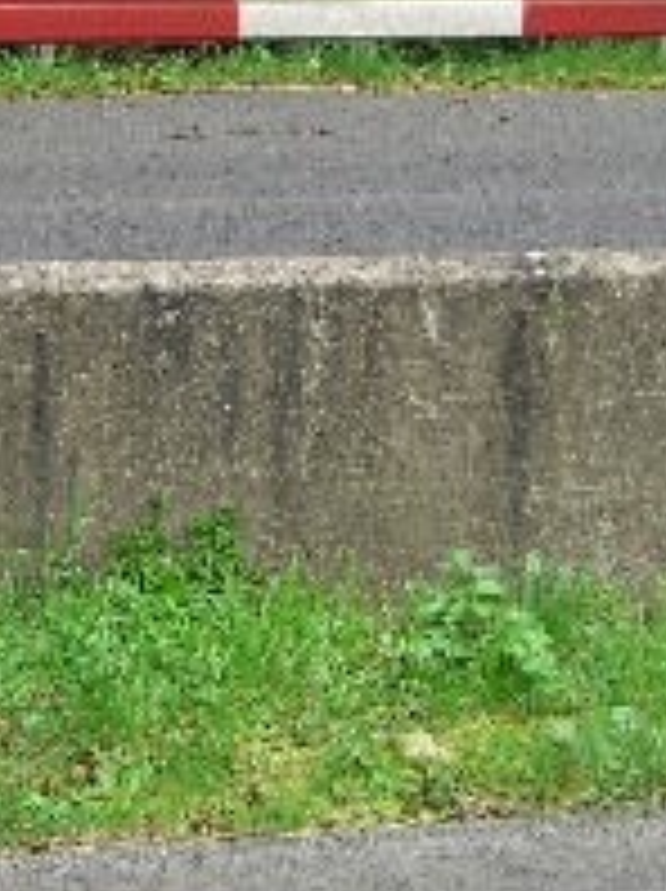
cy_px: 236
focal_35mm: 112
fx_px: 2879
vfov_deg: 17.5
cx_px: 106
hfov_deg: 13.1
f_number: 2.8
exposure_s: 1/160
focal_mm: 7.9
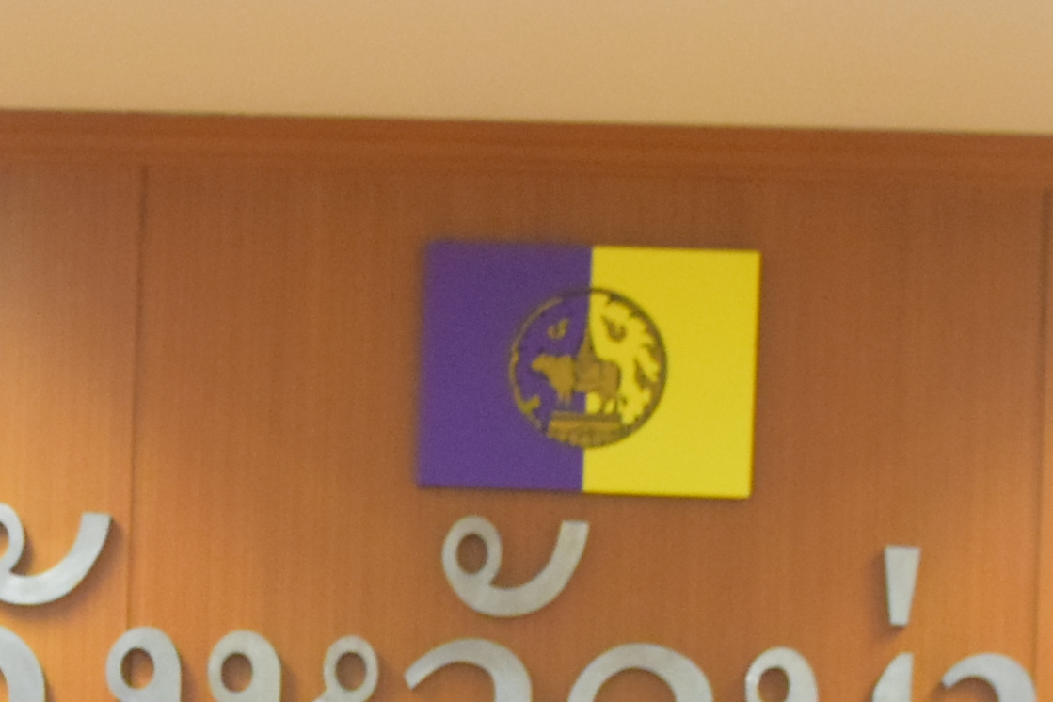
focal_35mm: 211
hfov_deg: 9.7
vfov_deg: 6.4
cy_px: 1144
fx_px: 6172
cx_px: 311
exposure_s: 1/60
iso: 2000
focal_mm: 35
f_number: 5
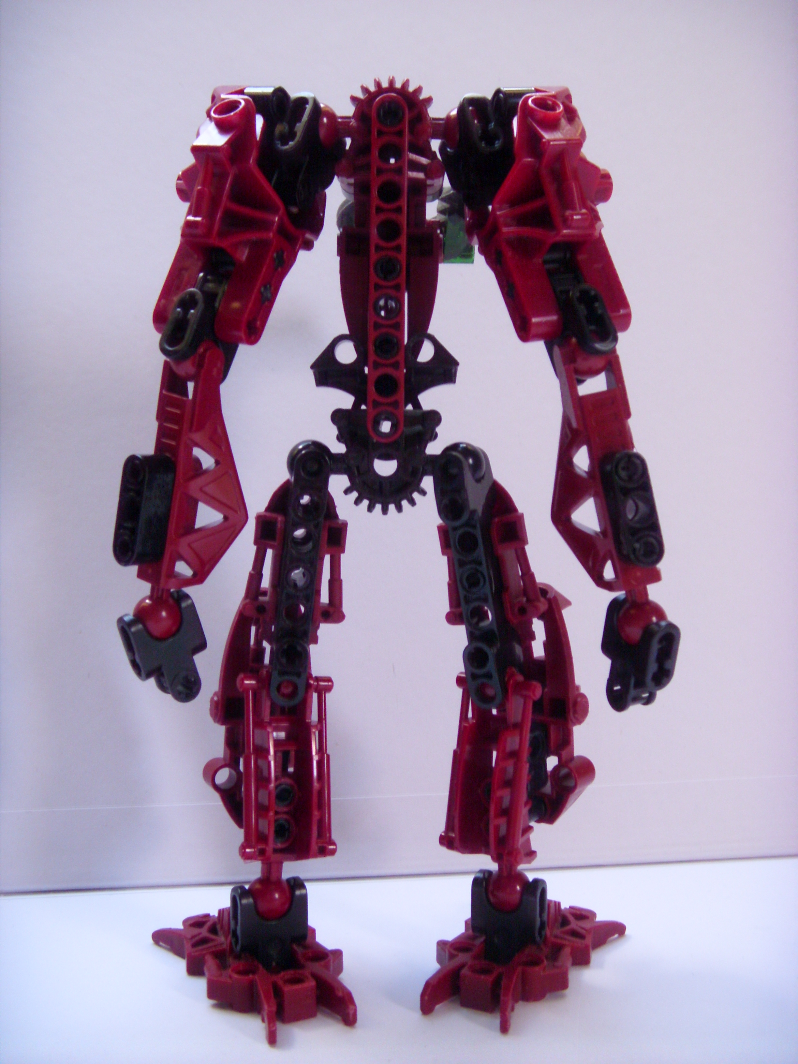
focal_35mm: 35
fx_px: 1076
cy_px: 532
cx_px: 399
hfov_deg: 40.7
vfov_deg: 52.6
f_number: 3.6
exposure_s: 1/15
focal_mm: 7.28
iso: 200
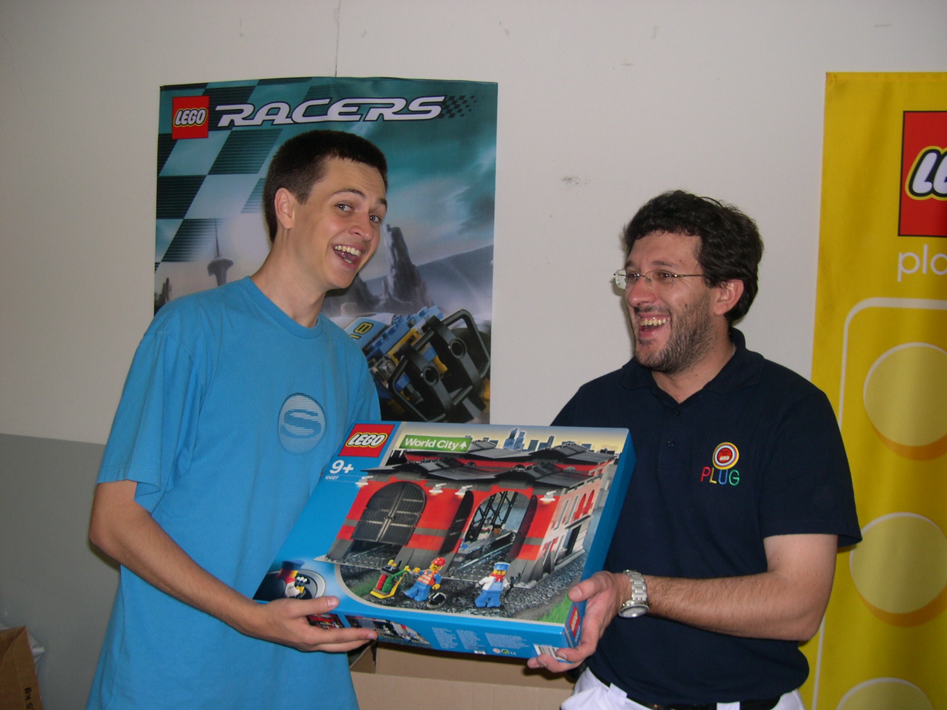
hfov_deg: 49.0
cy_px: 355
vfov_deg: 37.7
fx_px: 1040
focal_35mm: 38
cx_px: 474
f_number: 2.8
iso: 100
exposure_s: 1/60
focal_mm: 8
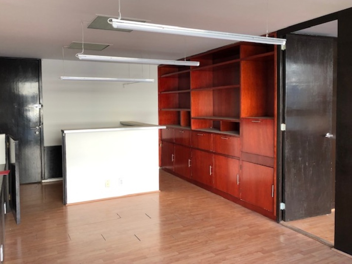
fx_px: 305
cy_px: 123
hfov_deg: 59.9
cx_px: 165
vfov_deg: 46.8
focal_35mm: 30
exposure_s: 1/30
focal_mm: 3.99
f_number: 1.8
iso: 32
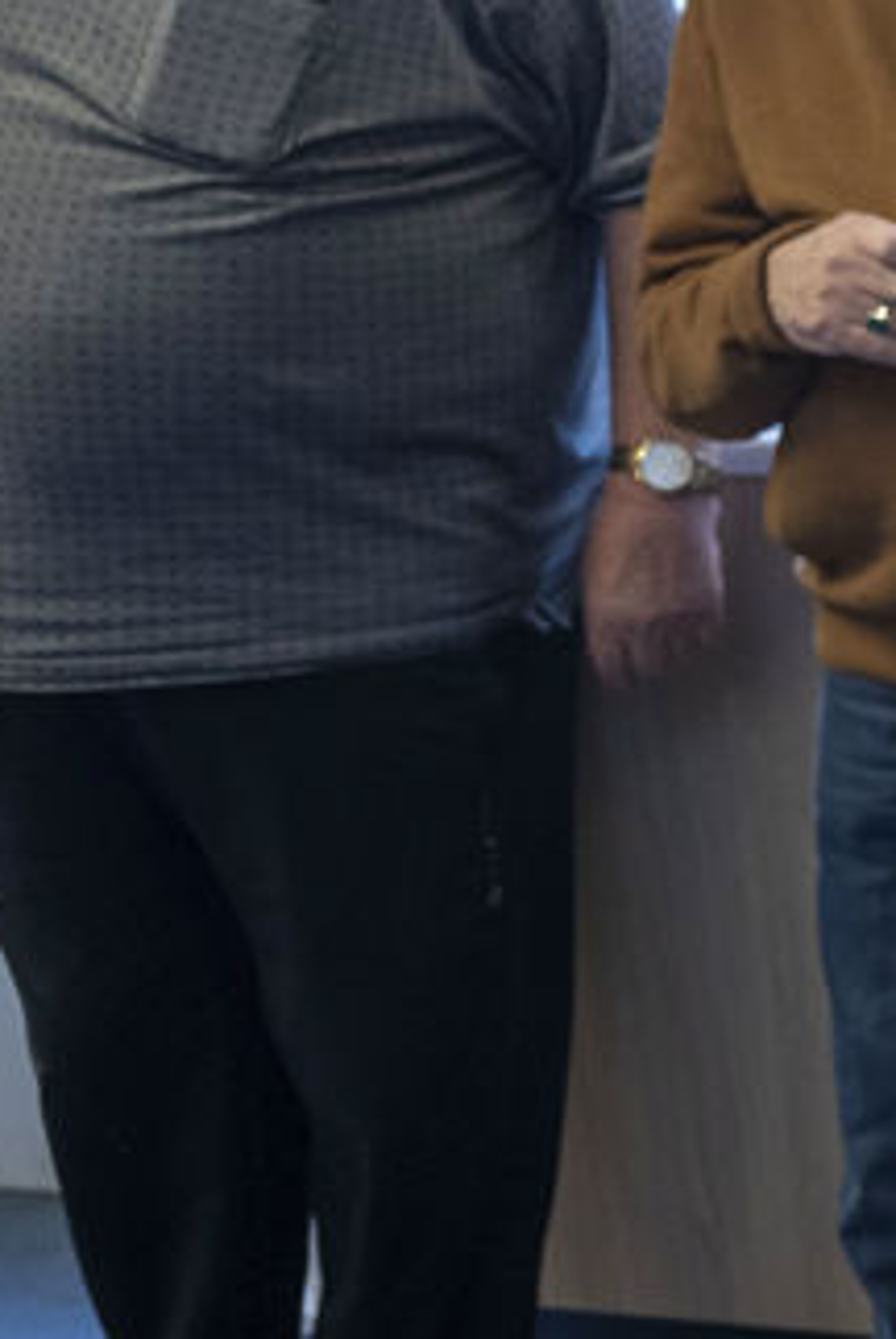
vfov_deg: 21.4
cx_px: 2062
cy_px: 502
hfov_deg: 12.0
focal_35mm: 95
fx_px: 3539
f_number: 2.8
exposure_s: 1/100
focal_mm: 24
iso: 800
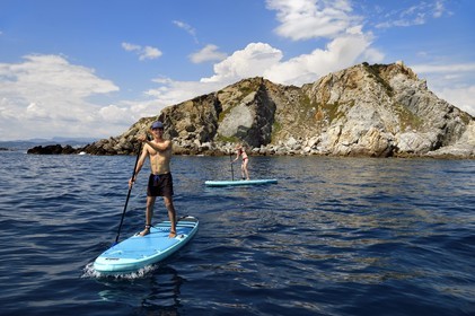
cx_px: 238
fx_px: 382
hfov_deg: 63.7
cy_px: 158
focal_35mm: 29
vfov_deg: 44.9
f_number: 9
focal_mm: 29
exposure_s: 1/640
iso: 200
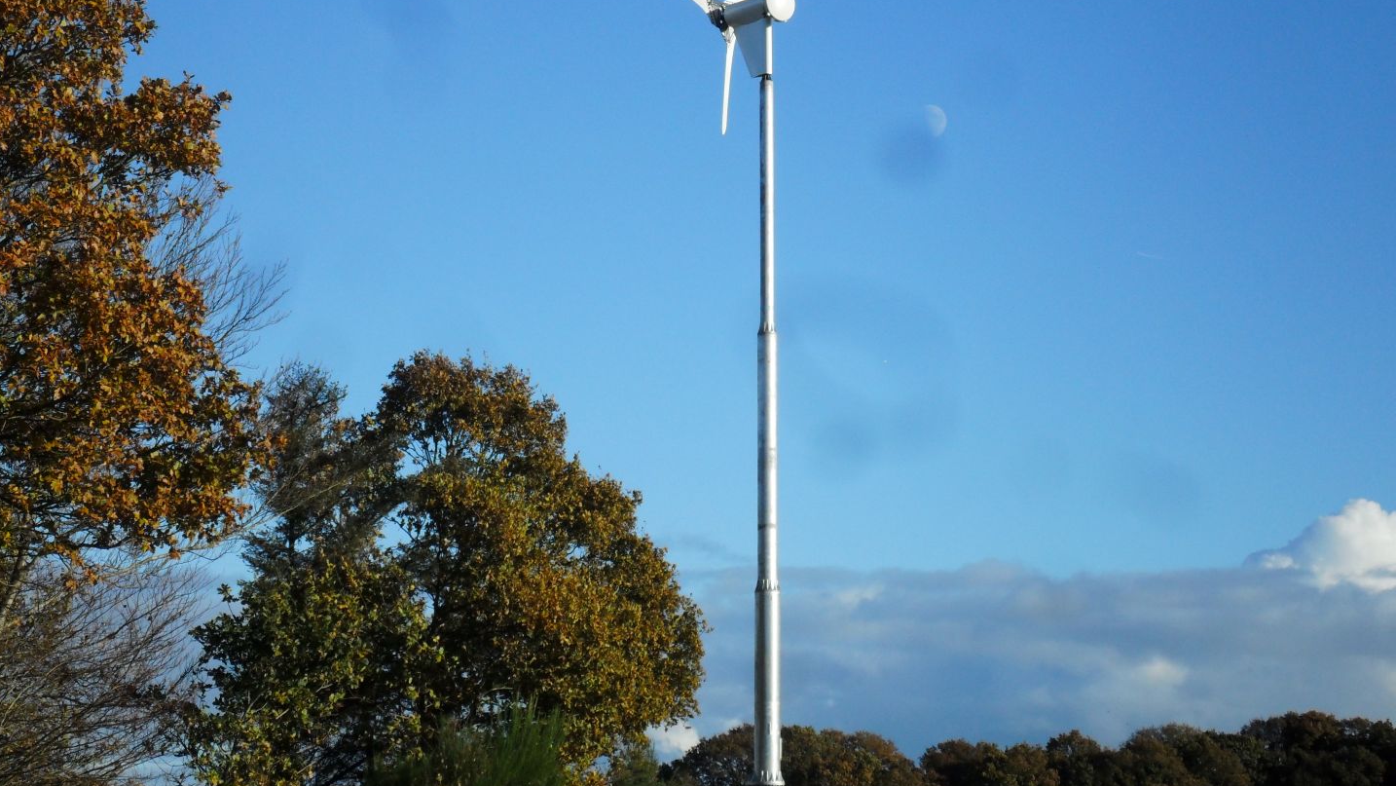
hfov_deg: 21.8
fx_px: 3628
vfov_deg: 12.4
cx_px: 693
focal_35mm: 98
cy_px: 300
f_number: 4.3
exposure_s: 1/1000
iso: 100
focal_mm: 15.4
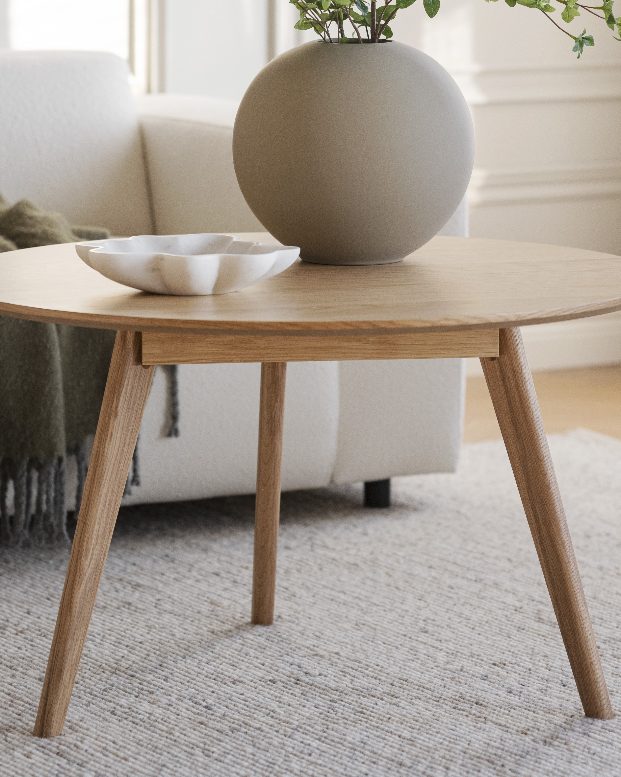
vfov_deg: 11.2
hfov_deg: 9.0
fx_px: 3928
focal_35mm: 171
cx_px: 327
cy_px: 7
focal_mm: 85
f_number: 2.8
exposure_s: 1/500
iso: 320
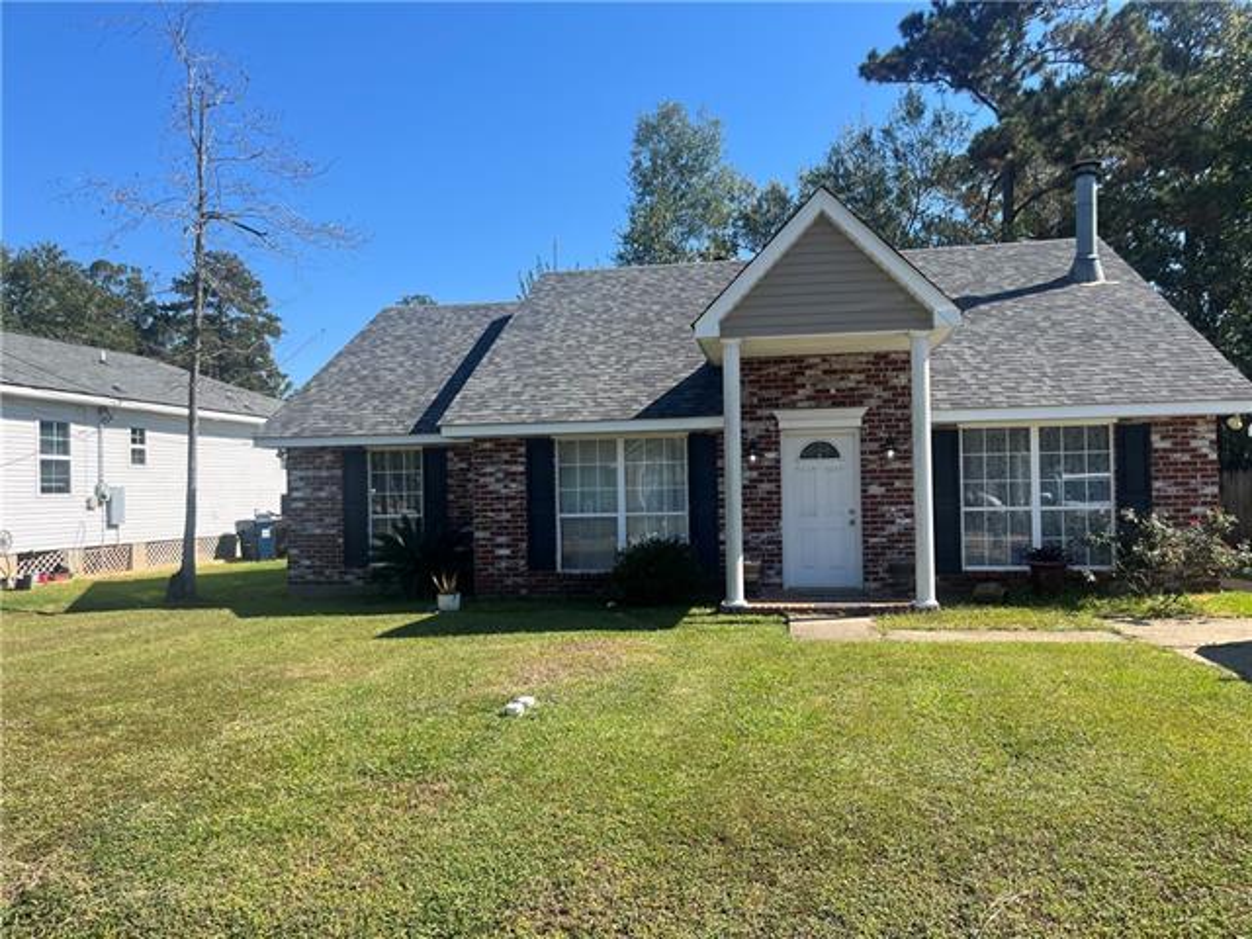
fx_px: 940
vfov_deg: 53.1
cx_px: 626
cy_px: 470
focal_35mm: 26
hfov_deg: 67.3
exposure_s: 1/2101
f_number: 1.6
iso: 50
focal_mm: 5.1
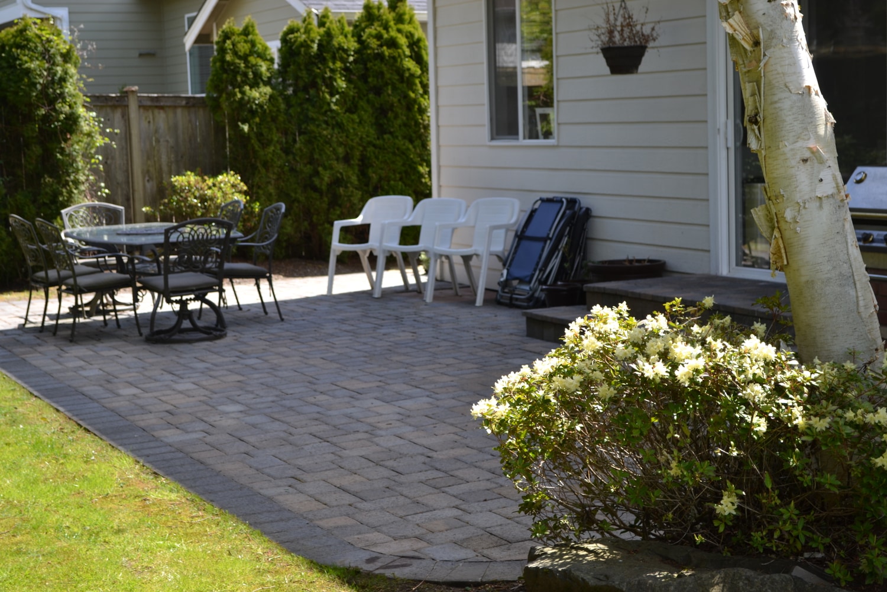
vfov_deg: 20.6
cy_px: 296
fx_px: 1626
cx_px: 444
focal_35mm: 66
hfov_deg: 30.5
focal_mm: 44
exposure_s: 1/125
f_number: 5.6
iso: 100
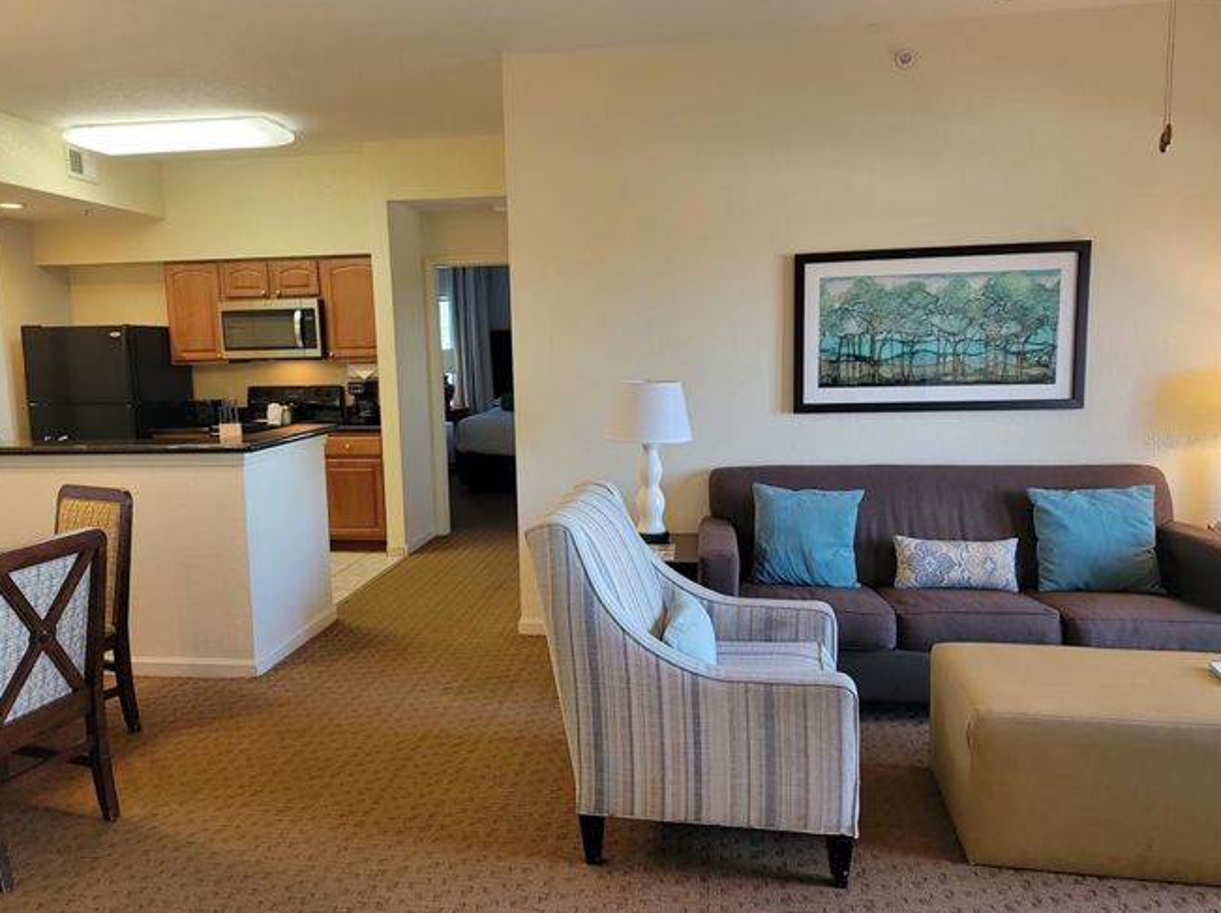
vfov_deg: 53.0
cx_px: 562
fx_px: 916
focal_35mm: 26
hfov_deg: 67.2
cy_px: 441
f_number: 1.8
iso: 160
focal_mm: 6.7
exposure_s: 1/60
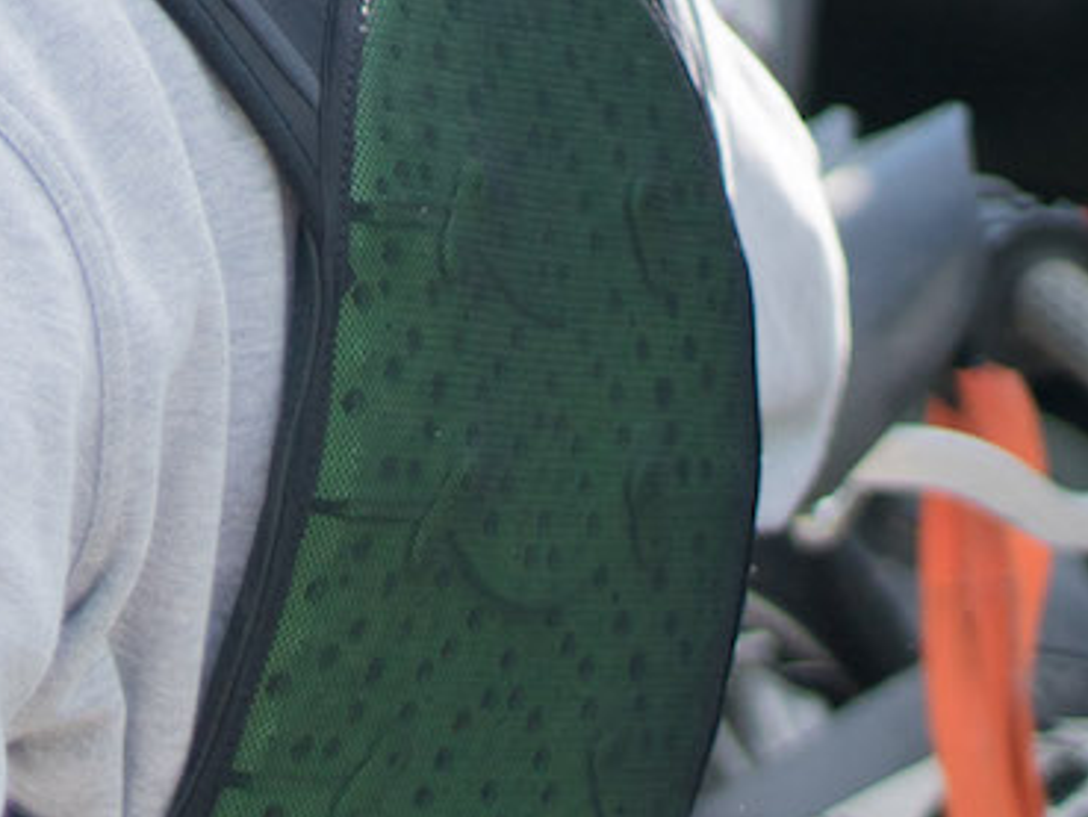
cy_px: 366
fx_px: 6634
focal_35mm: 211
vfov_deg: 7.0
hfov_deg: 9.0
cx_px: -834
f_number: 1.4
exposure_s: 1/5000
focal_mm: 50
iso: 200
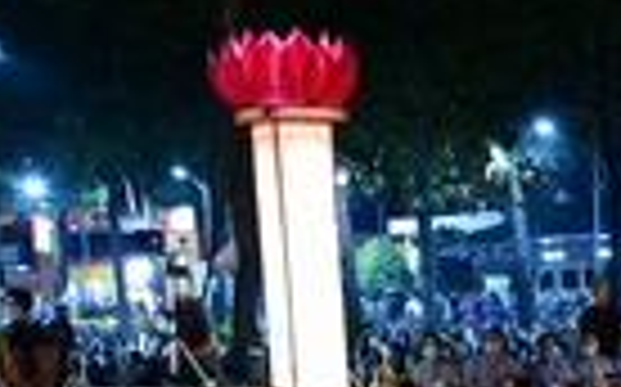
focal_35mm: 115
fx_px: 1945
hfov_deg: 15.1
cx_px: 1192
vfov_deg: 10.9
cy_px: 590
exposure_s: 1/13
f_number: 4
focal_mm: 24
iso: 1250
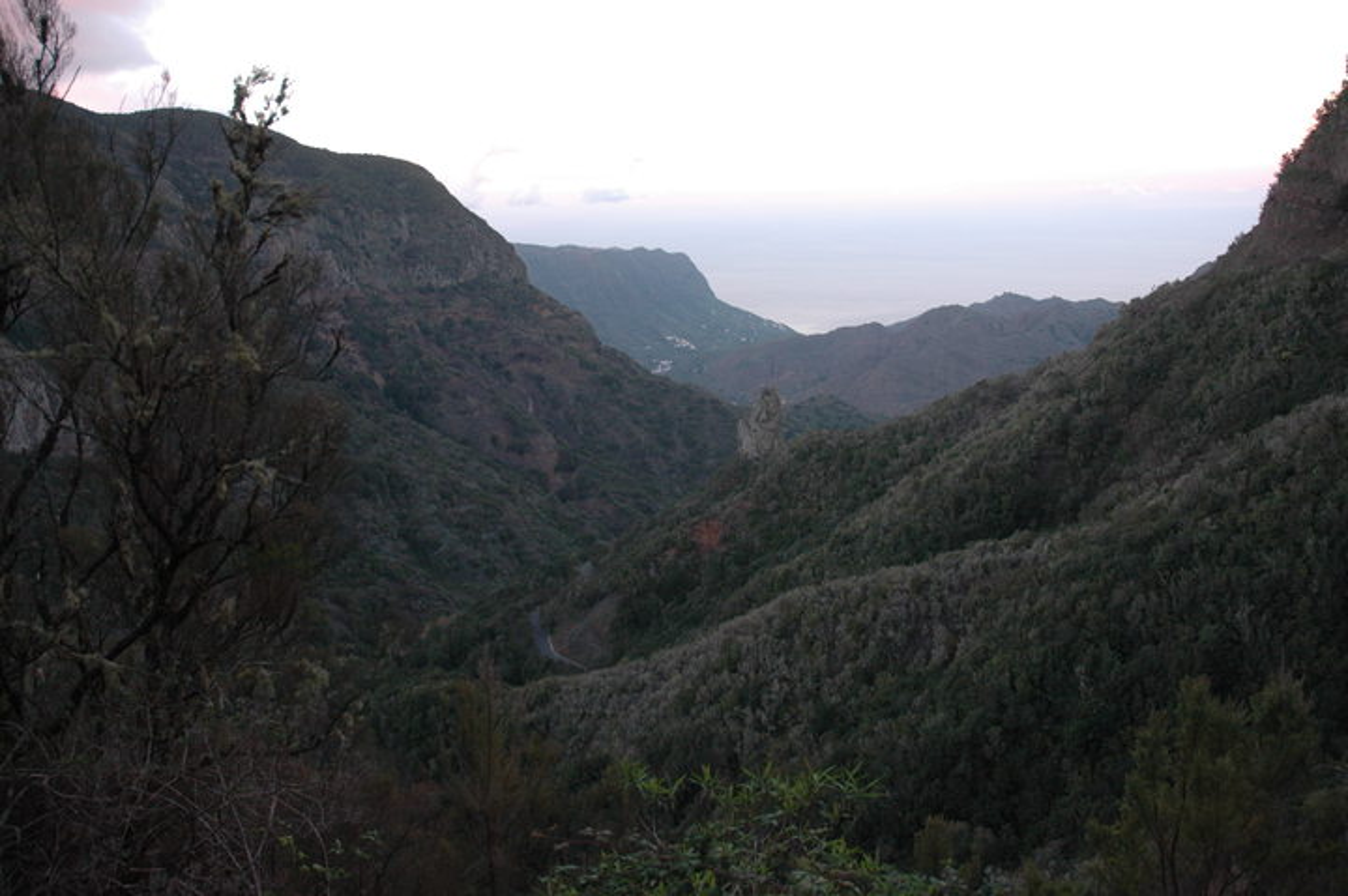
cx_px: 674
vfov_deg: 47.9
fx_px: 1010
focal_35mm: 27
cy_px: 448
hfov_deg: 67.4
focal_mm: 18
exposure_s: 1/100
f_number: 5
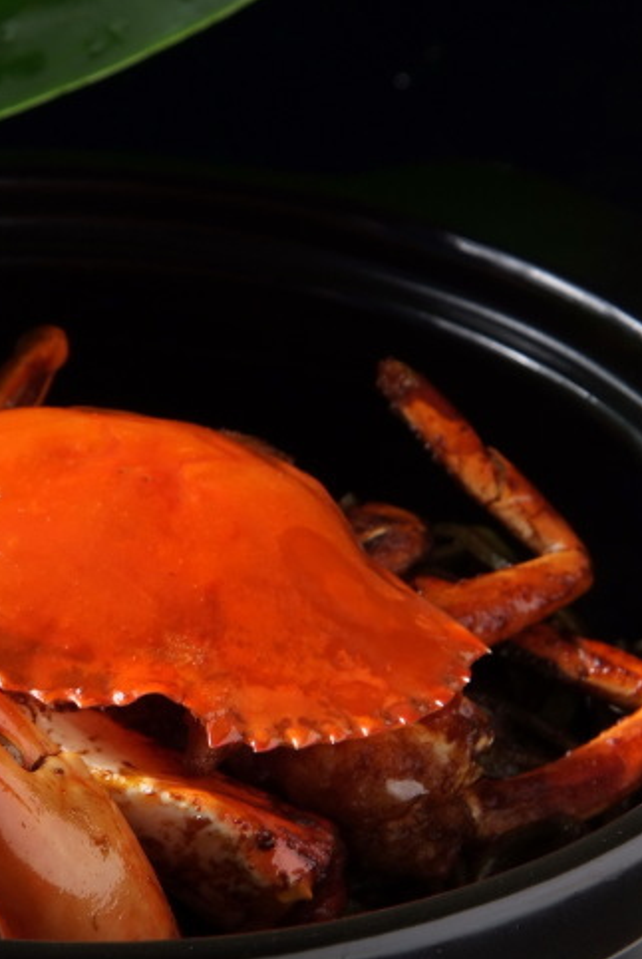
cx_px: 31
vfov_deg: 9.2
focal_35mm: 223
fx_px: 5943
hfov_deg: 6.2
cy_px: 537
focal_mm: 70
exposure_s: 1/200
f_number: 10
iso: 100
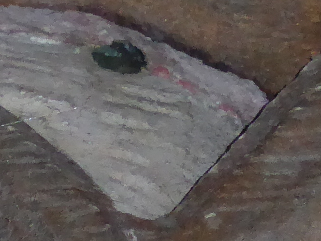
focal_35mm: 2157
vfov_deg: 0.7
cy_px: 479
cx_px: -523
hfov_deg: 0.9
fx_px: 20002
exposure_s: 1/100
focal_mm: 57.7
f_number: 5.9
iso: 400
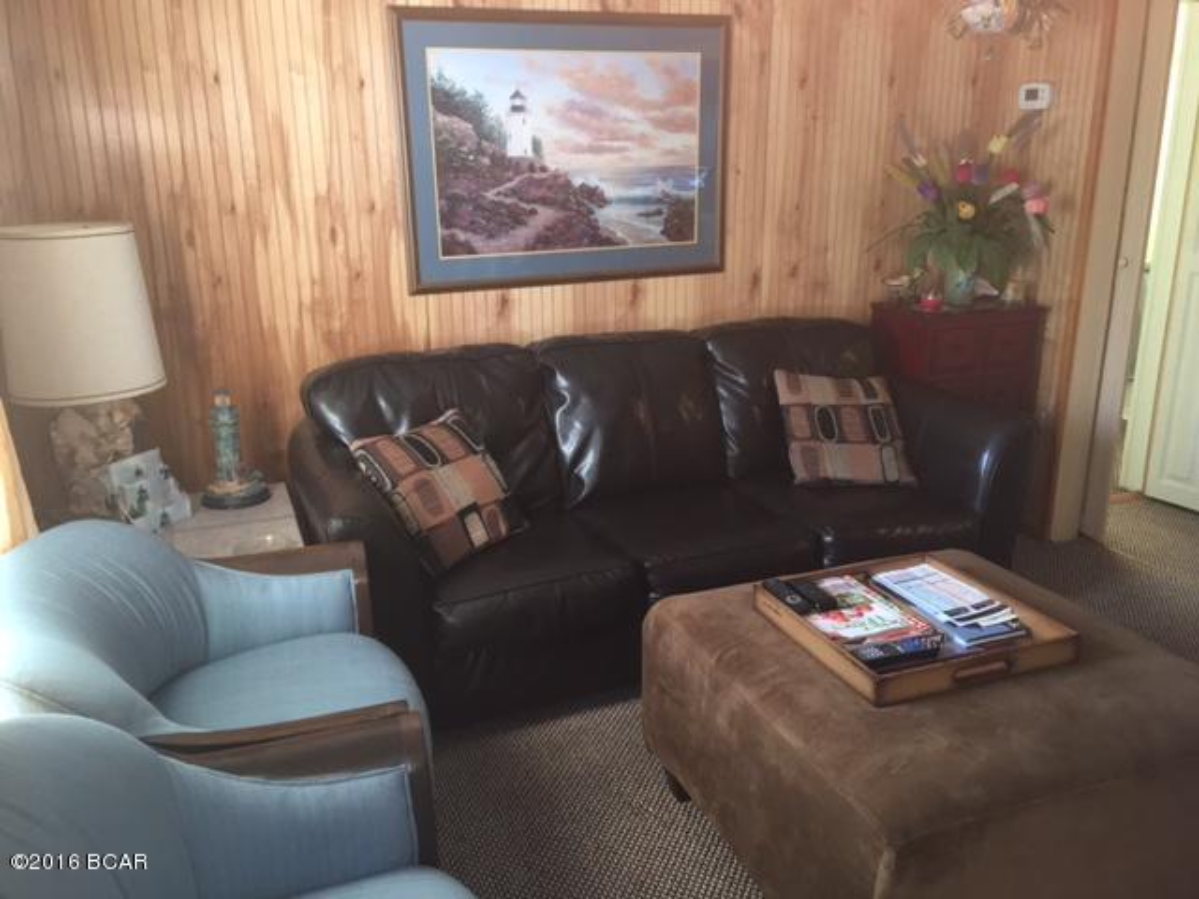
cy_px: 450
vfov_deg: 48.2
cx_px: 600
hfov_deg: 61.7
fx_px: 1004
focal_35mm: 29
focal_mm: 4.15
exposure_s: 1/30
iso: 125
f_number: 2.2
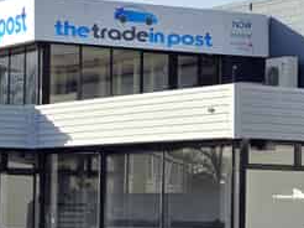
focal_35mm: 46
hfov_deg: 41.1
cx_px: 122
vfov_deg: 31.3
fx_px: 404
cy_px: 144
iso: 12
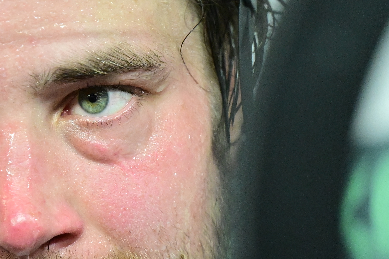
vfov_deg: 2.7
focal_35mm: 503
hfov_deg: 4.1
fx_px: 5433
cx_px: 145
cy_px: 193
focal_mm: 125
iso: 4000
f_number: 2.8
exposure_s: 1/1600
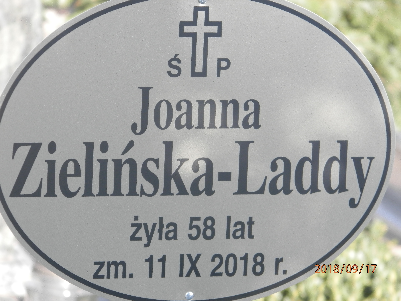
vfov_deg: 6.6
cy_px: 150
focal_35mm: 224
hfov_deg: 8.8
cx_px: 200
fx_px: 2595
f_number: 5.4
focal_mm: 40
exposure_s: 1/125
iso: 200
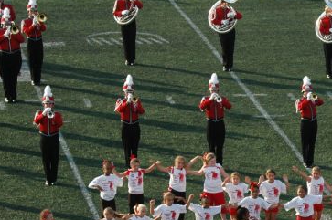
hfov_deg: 8.0
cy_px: 184
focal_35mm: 254
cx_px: 421
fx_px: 2339
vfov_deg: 5.4
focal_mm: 60
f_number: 7.1
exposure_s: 1/200
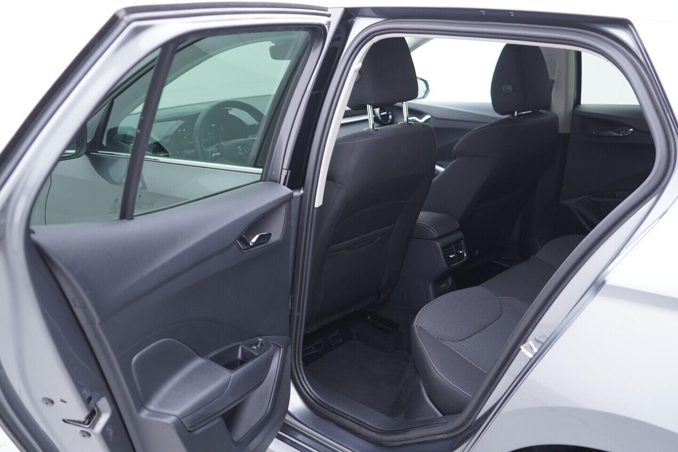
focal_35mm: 36
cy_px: 226
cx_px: 339
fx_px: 678
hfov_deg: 53.1
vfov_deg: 36.9
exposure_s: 1/40
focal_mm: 24
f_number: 2.8
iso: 250
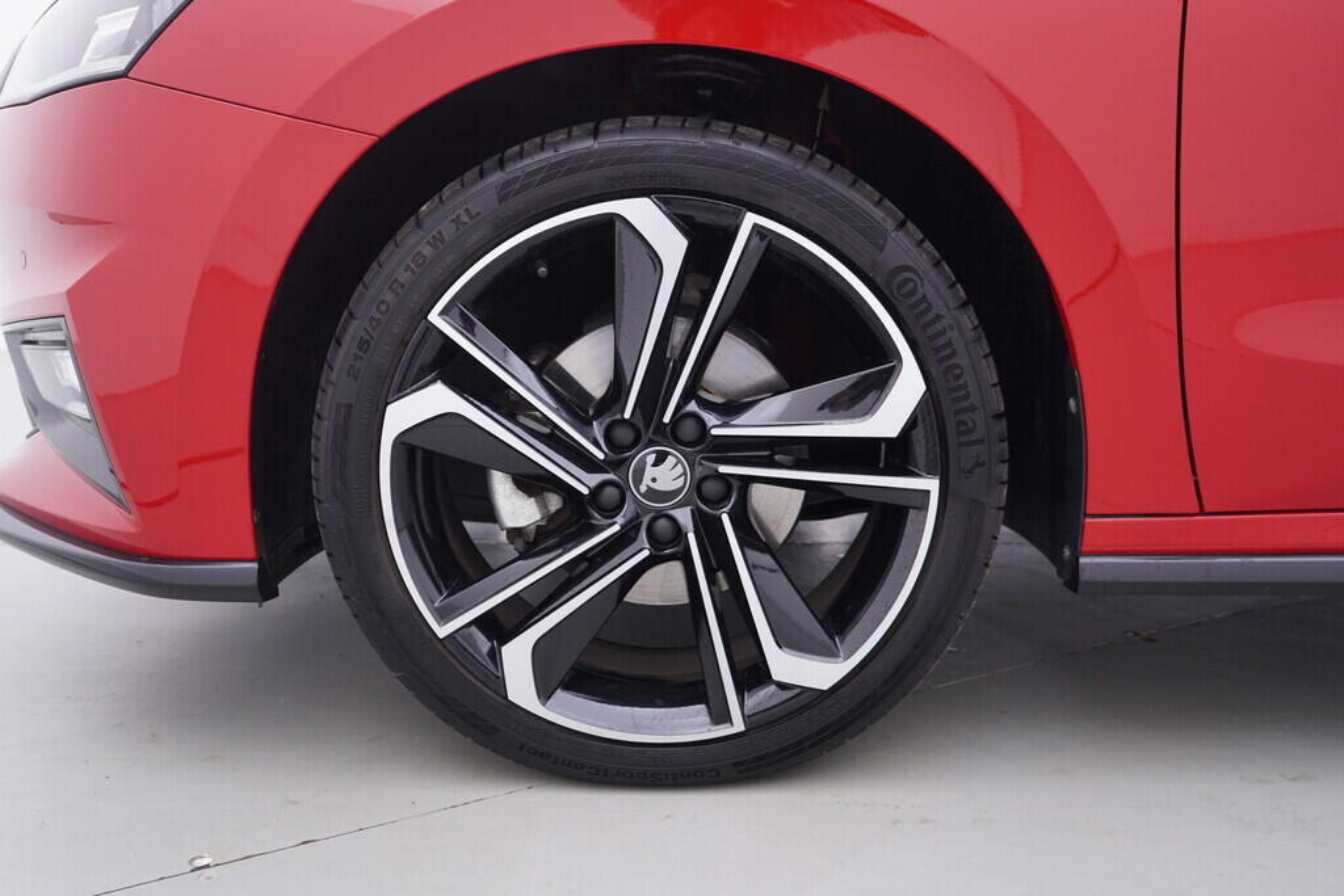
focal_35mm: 36
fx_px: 1344
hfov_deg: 53.1
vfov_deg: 36.9
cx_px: 672
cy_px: 448
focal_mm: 24
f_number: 3.2
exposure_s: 1/50
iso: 125
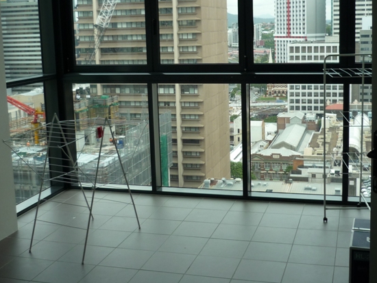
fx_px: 523
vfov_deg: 30.1
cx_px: 216
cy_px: 100
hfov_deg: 39.6
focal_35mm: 48
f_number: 2.8
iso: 100
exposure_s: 1/400
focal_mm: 5.5
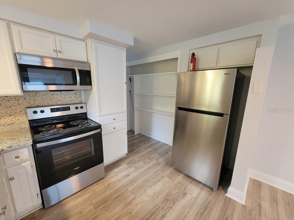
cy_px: 110
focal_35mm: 13
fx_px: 110
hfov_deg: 106.2
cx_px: 147
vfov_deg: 89.9
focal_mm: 2.2
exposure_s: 1/40
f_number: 2.2
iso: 400
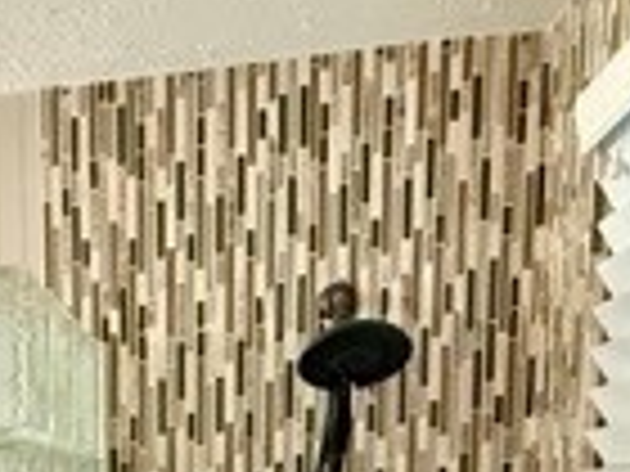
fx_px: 1165
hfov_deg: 28.0
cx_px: -32
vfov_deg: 20.1
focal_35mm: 64
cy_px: 688
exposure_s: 1/30
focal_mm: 2.22
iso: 1250
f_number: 2.2
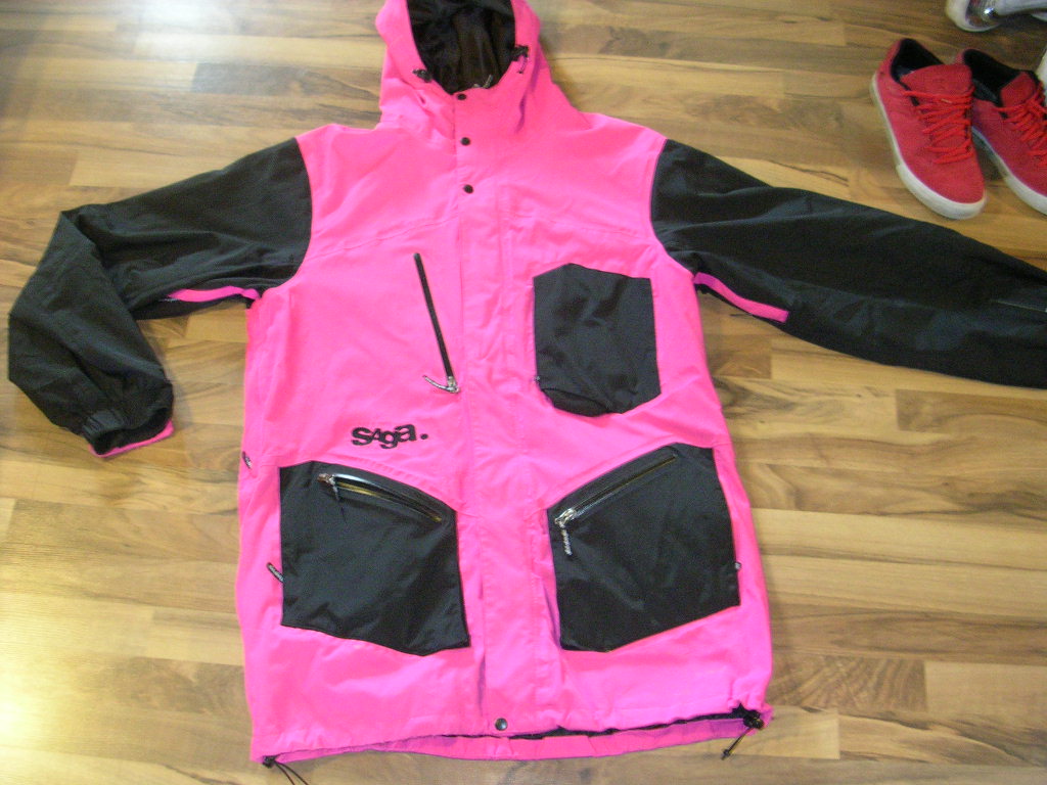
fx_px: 1149
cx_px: 524
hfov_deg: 49.0
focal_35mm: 38
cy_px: 392
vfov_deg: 37.7
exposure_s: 1/3.8
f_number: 2.8
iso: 200
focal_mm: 5.8
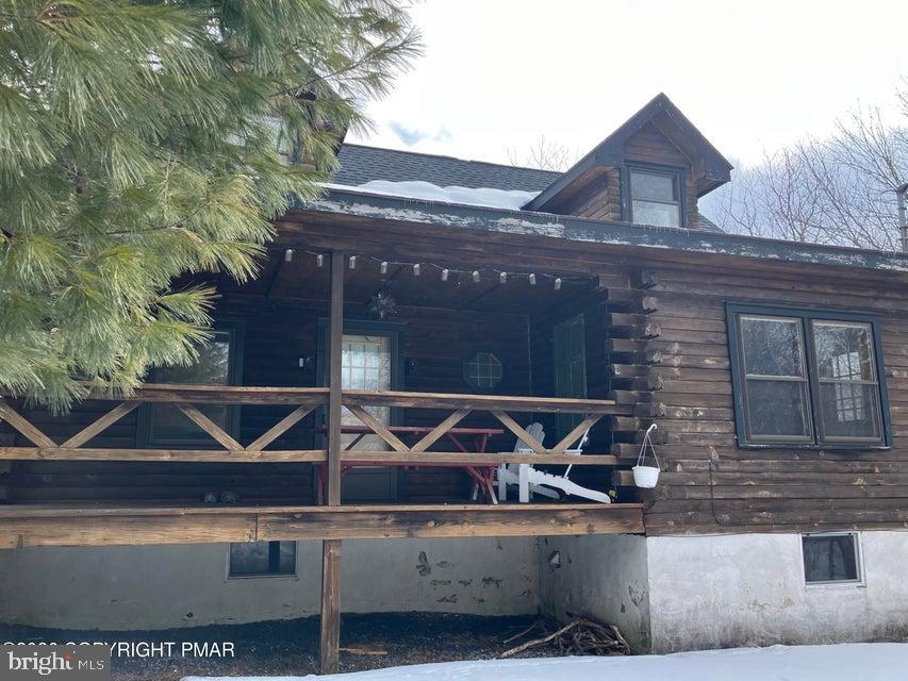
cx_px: 454
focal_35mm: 28
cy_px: 340
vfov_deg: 49.8
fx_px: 735
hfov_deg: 63.4
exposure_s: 1/725
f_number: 1.8
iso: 32
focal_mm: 3.99
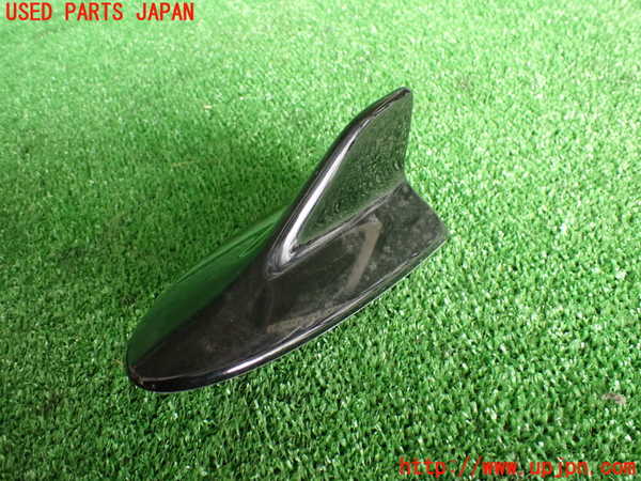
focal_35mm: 30
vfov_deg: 46.8
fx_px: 556
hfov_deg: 60.0
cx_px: 320
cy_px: 240
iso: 800
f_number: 2.3
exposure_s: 1/80
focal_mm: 5.4
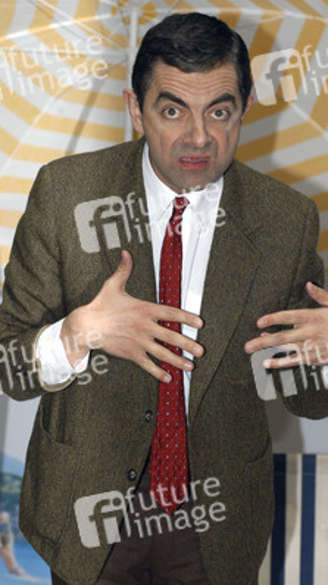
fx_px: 2105
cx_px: 193
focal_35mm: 136
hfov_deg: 8.9
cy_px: 292
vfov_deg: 15.8
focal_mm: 86
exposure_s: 1/100
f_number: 5
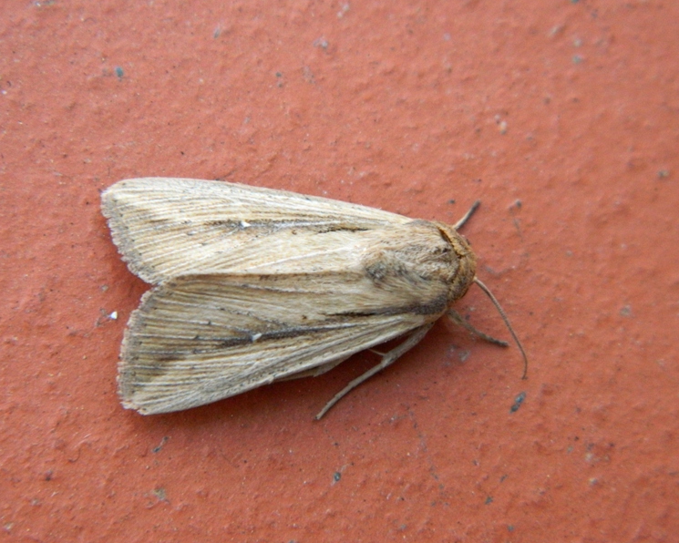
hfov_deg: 17.8
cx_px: 343
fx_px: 2170
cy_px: 272
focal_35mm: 108
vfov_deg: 14.3
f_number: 4.5
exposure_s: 1/10
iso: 450
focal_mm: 18.6
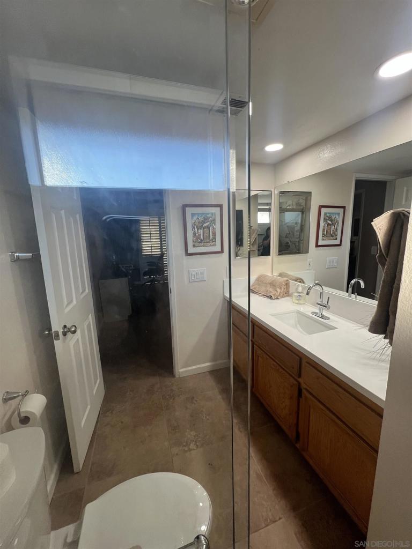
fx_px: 206
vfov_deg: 106.2
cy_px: 274
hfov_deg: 89.9
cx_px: 206
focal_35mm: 13
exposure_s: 1/120
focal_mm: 1.57
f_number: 1.8
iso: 80
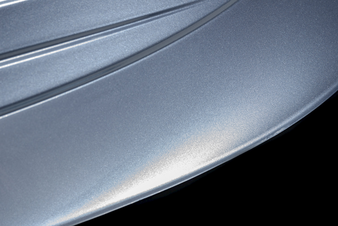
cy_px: 113
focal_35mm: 200
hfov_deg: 10.3
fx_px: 1878
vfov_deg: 6.9
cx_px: 169
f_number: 16
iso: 200
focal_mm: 200
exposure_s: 1/200
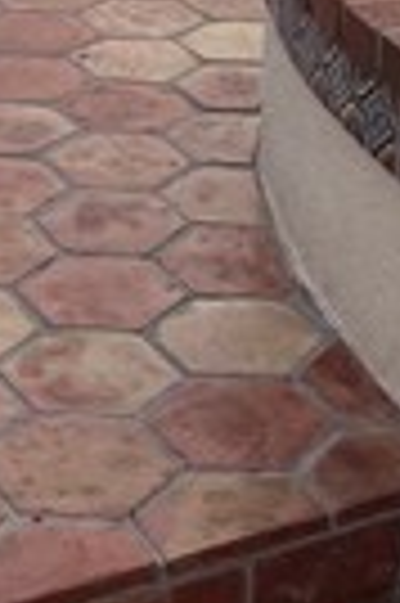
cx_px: 202
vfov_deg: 14.9
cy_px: -261
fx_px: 2155
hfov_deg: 10.6
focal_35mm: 129
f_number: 1.6
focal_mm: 5.1
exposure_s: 1/3311
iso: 50
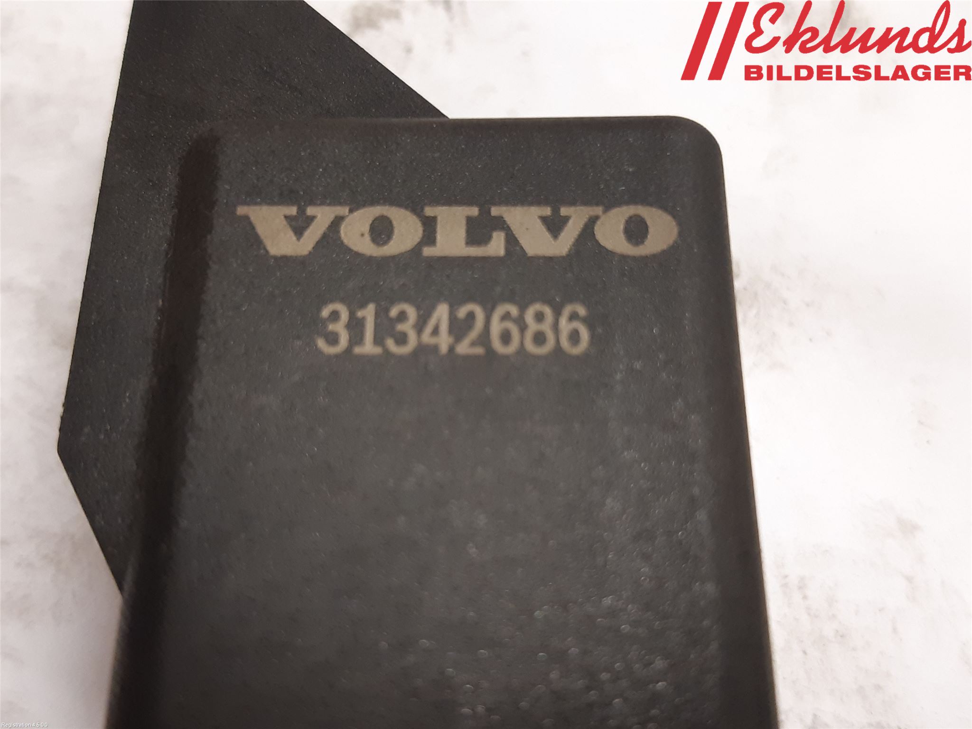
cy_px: 364
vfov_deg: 53.1
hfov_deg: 67.3
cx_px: 486
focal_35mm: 26
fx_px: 730
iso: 160
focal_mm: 3.93
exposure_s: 1/50
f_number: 1.7
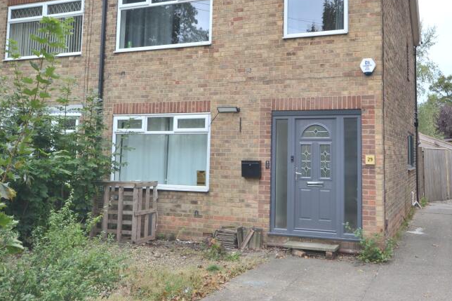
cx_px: 287
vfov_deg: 36.7
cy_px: 106
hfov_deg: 52.7
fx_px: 449
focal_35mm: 36
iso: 140
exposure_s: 1/125
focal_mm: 15
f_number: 5.6
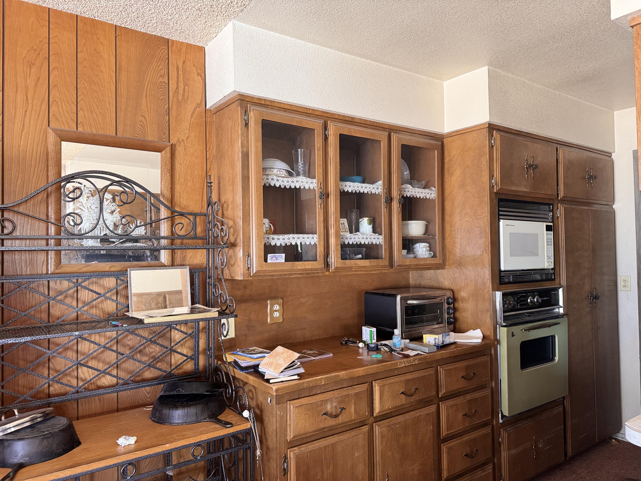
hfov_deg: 71.6
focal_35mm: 24
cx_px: 320
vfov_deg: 56.8
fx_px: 444
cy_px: 240
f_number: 1.78
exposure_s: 1/60
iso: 250
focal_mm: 6.76
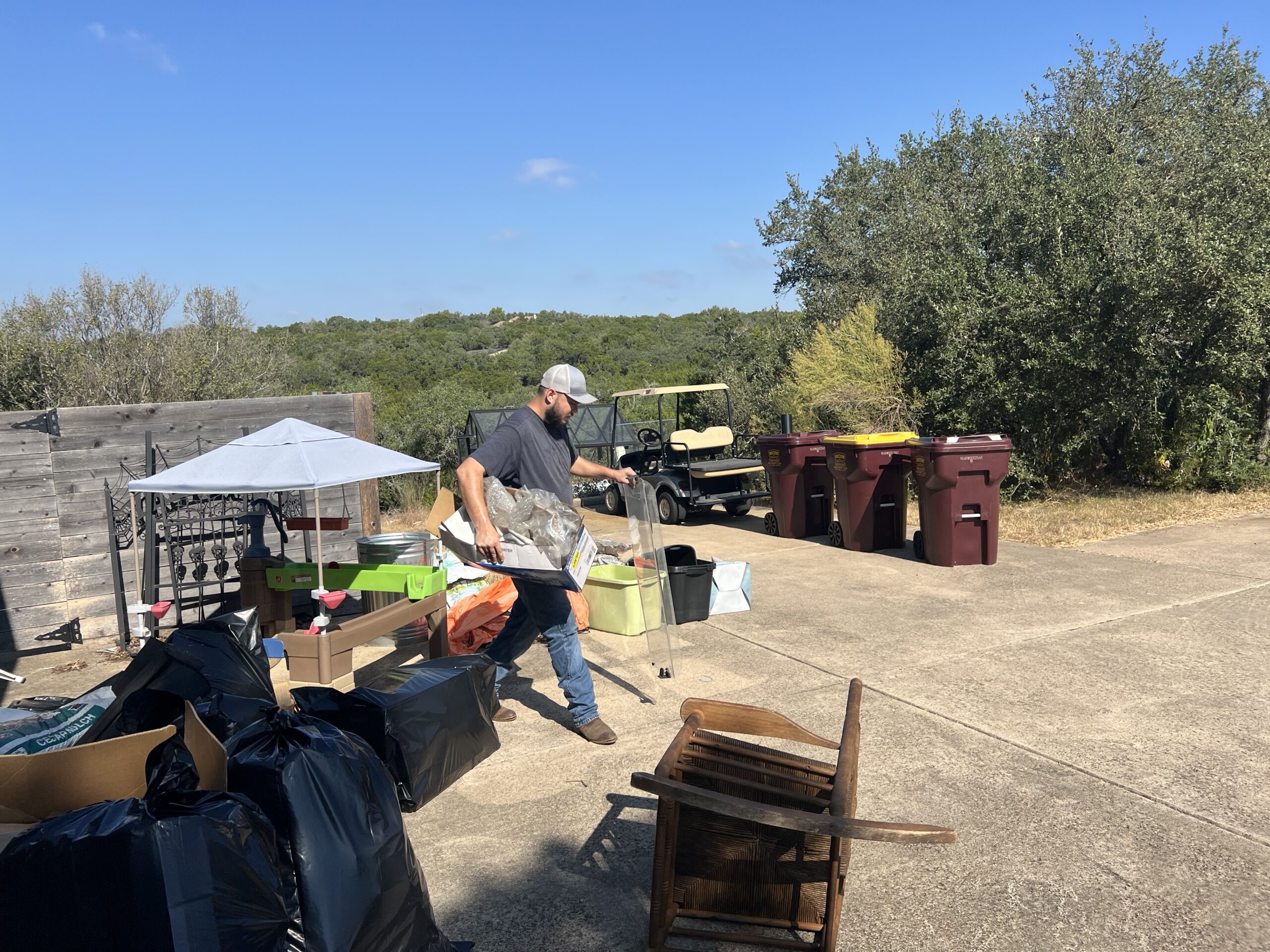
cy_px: 476
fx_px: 954
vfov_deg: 53.1
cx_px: 635
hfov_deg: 67.3
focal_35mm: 26
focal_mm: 5.7
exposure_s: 1/4444
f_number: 1.5
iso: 50
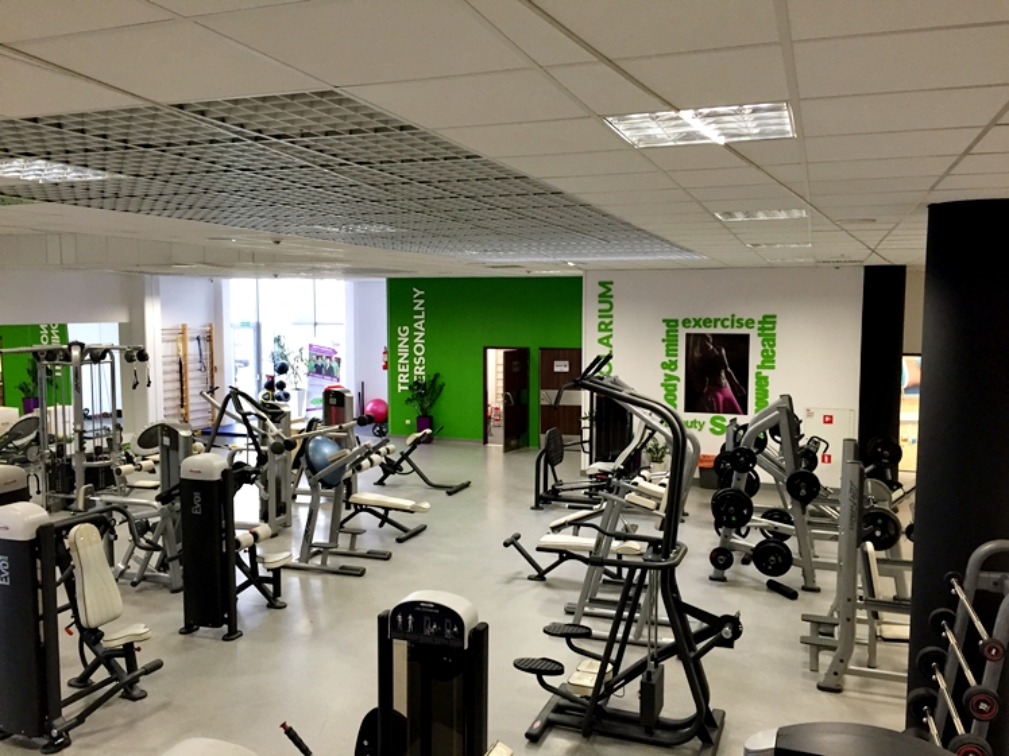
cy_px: 378
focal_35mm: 29
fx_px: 845
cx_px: 504
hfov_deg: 61.7
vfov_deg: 48.2
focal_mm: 4.15
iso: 160
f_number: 2.2
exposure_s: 1/33
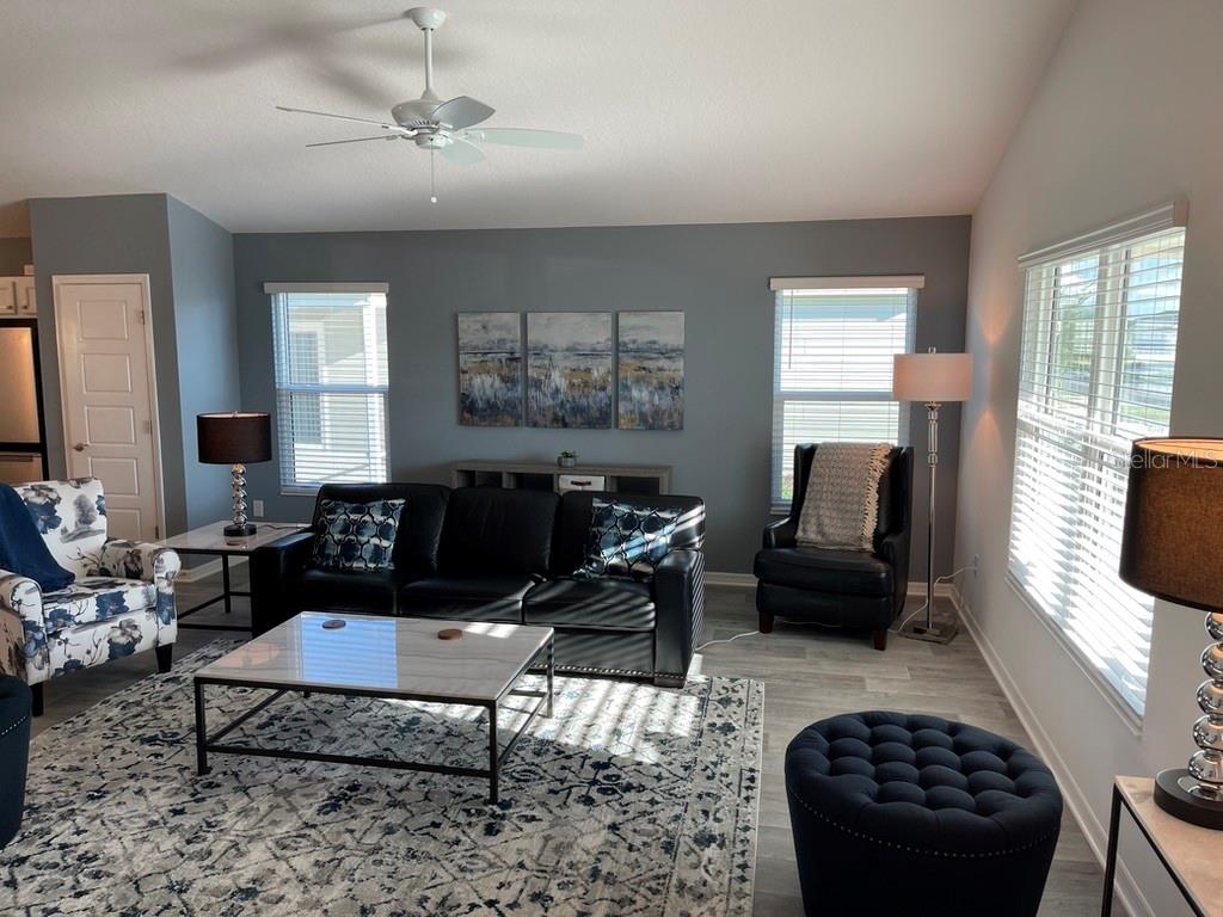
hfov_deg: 67.3
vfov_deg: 53.1
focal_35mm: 26
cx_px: 612
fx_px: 919
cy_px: 458
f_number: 1.6
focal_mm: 5.1
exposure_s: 1/120
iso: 50
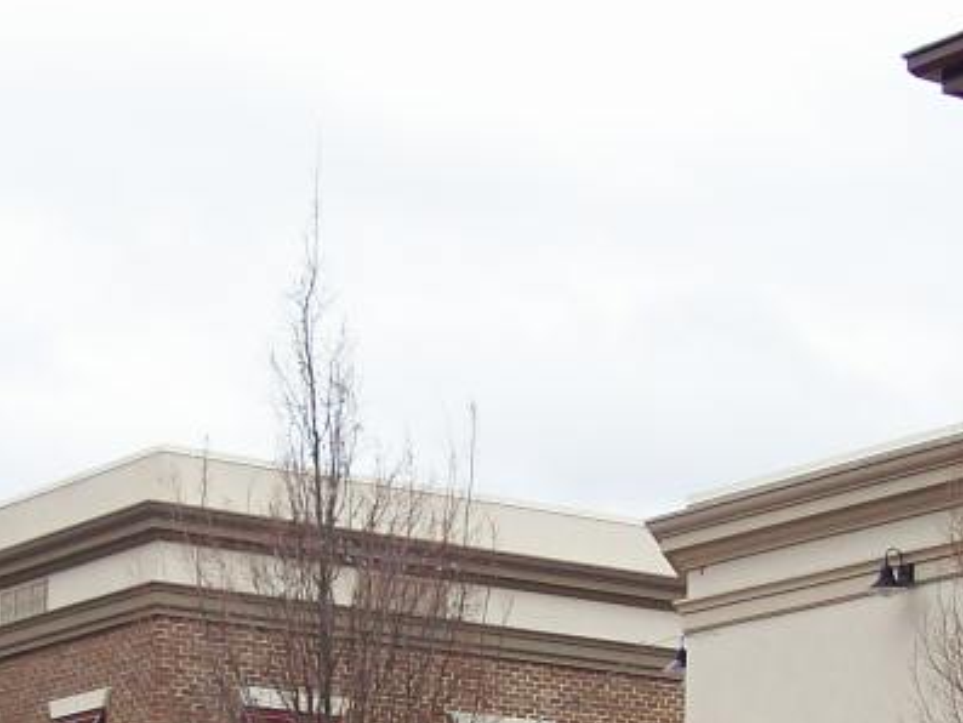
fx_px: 3228
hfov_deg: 17.0
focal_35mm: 116
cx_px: 461
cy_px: 633
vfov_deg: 12.7
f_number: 3
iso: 80
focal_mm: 7.6
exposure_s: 1/291
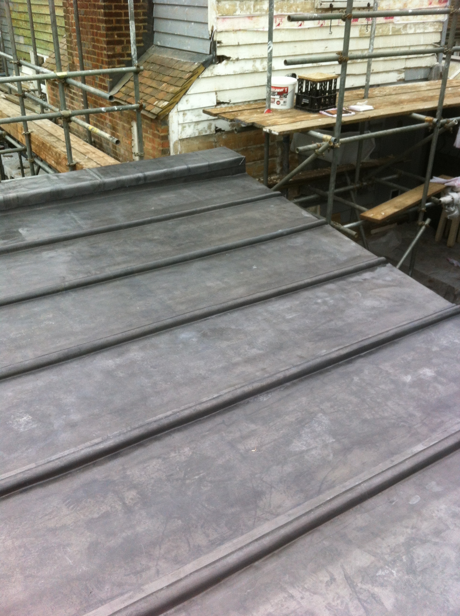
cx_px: 230
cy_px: 308
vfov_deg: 52.7
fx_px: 622
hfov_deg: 40.6
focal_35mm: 35
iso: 80
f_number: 2.8
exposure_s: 1/503
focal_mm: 3.85
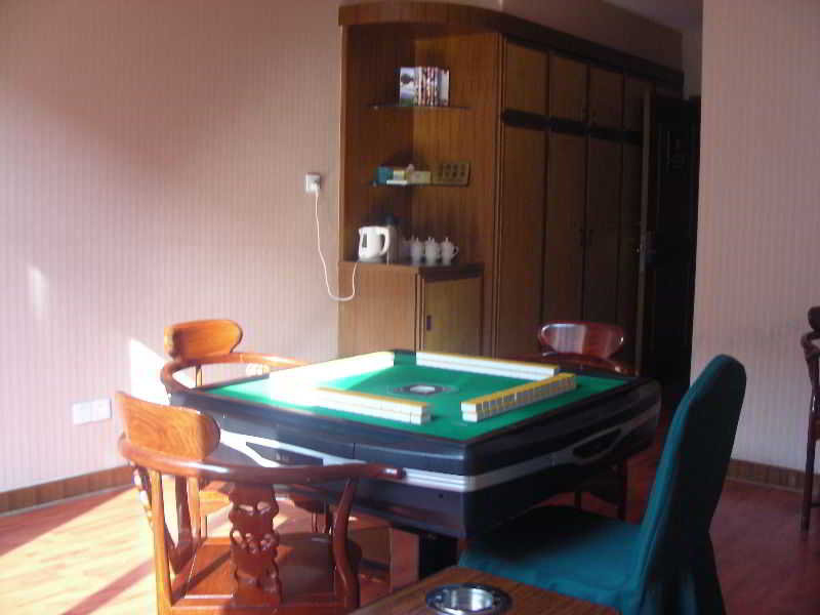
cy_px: 308
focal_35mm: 38
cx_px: 410
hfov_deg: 49.0
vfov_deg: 37.7
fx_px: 900
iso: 190
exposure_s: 1/30
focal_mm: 6.3
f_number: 3.5
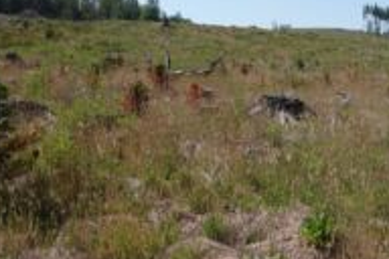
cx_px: 381
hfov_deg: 36.0
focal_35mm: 50
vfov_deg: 26.6
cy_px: 62
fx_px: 540
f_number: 4
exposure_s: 1/800
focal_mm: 8.8
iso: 100
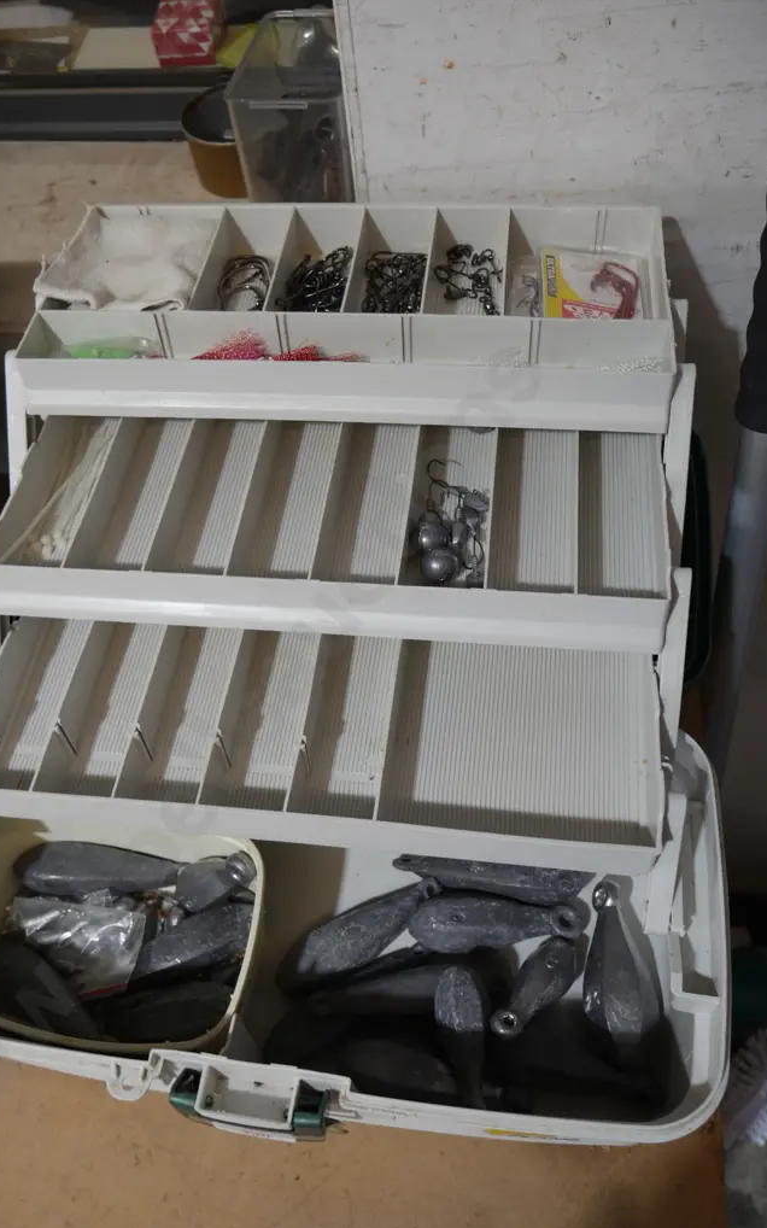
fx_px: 1071
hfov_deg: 39.3
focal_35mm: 32
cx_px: 332
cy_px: 616
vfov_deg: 59.7
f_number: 3.6
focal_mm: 15
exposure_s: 1/60
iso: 250
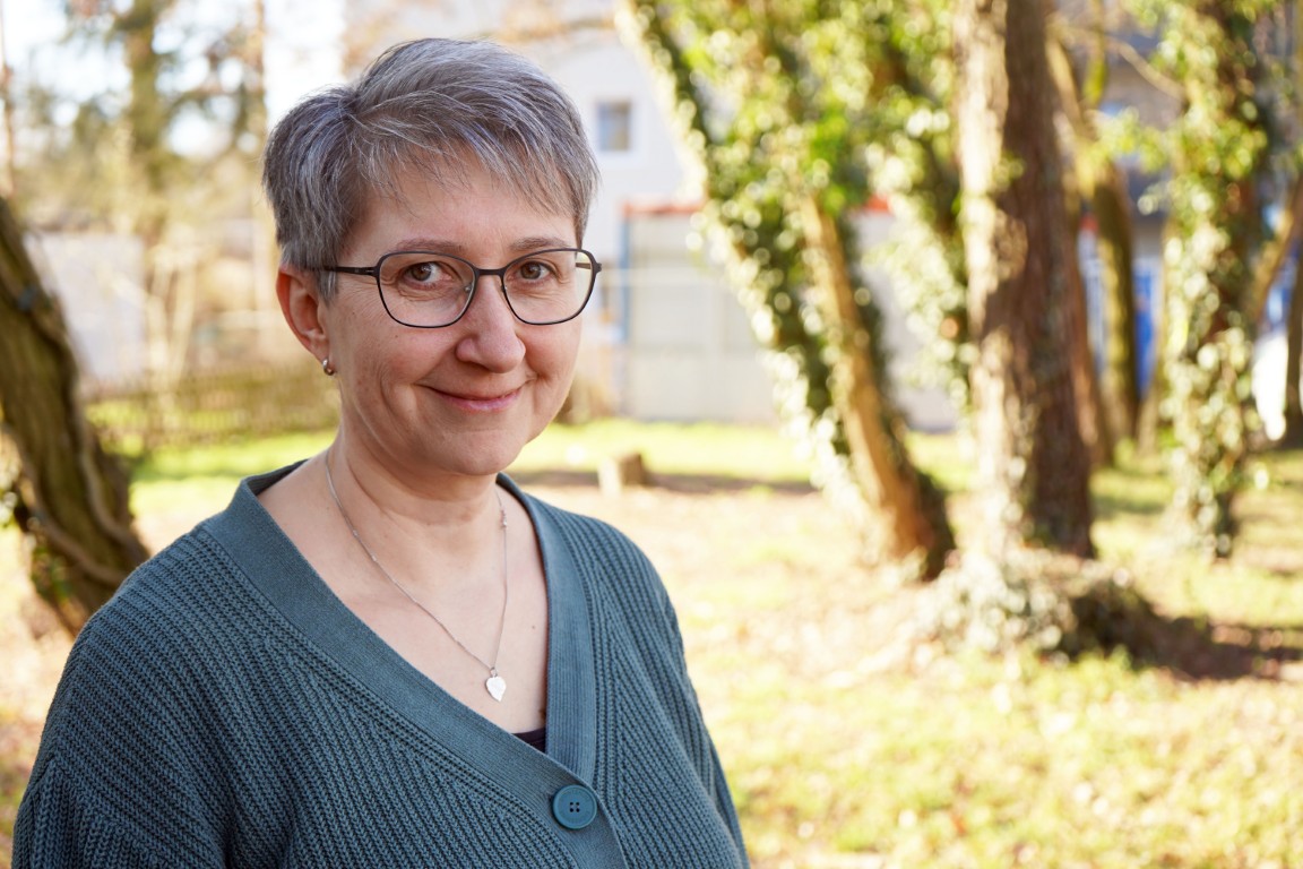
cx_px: 652
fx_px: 1954
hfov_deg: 36.9
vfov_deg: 25.1
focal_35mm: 54
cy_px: 434
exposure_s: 1/160
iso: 200
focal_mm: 54
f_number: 5
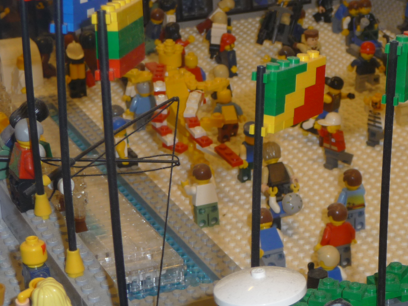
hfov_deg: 18.5
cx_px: 335
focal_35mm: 105
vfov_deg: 14.0
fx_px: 1238
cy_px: 232
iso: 100
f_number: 4.4
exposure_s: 1/30
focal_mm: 9.8
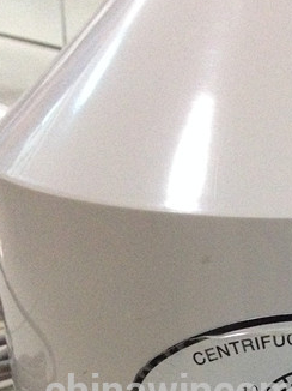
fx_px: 969
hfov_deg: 16.6
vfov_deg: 21.8
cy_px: 405
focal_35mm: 86
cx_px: 322
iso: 500
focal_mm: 4.28
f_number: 2.4
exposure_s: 1/17
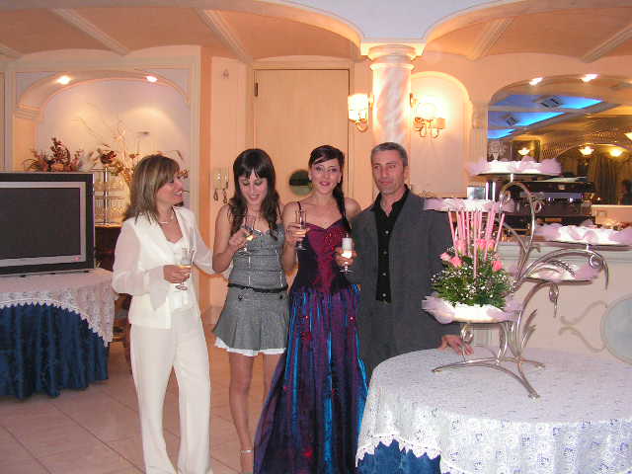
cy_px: 237
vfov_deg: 39.7
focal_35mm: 36
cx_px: 316
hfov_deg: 51.4
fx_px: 657
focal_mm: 6
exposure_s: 1/40
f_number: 3.2
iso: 200
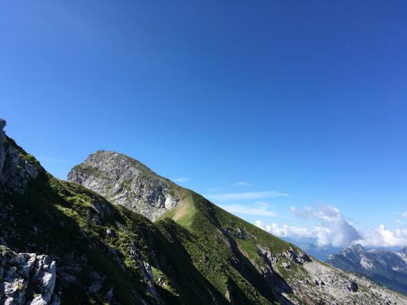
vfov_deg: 48.2
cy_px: 152
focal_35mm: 29
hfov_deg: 61.7
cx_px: 204
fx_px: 341
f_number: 2.2
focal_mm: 4.15
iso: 25
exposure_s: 1/1261
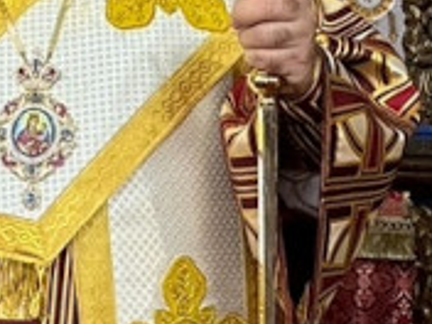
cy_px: 147
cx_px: 76
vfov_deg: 10.9
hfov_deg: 14.4
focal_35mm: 136
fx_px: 1697
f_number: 1.78
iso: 250
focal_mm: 6.86
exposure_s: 1/50
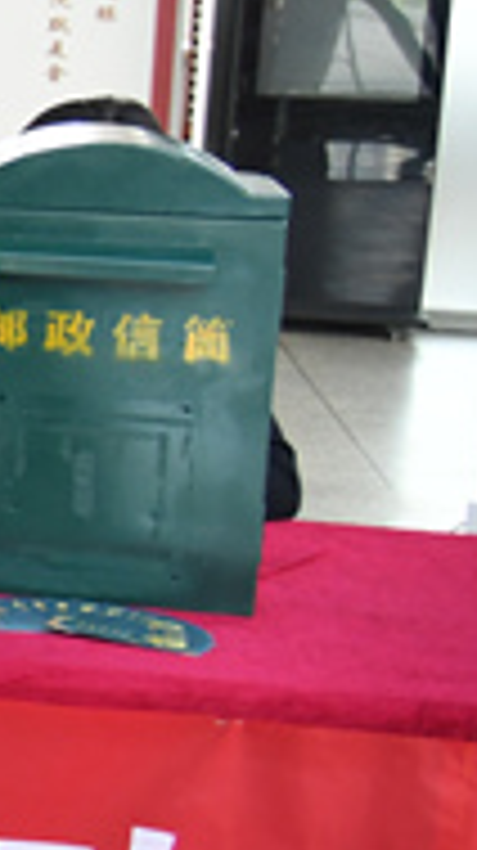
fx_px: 2997
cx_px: -1647
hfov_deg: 6.5
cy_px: 261
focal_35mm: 133
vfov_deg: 16.1
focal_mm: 24
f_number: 4
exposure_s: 1/250
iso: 1000
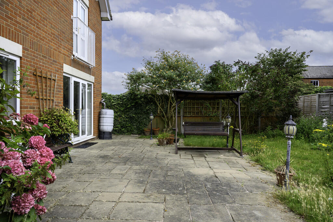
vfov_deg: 53.1
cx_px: 166
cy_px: 111
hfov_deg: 73.7
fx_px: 222
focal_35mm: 24
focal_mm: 24
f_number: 8
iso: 100
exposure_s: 1/160
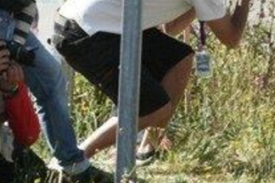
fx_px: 11320
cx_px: 225
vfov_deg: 0.9
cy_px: -39
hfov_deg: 1.4
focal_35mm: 1482
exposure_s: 1/1600
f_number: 6.3
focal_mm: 300
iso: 800
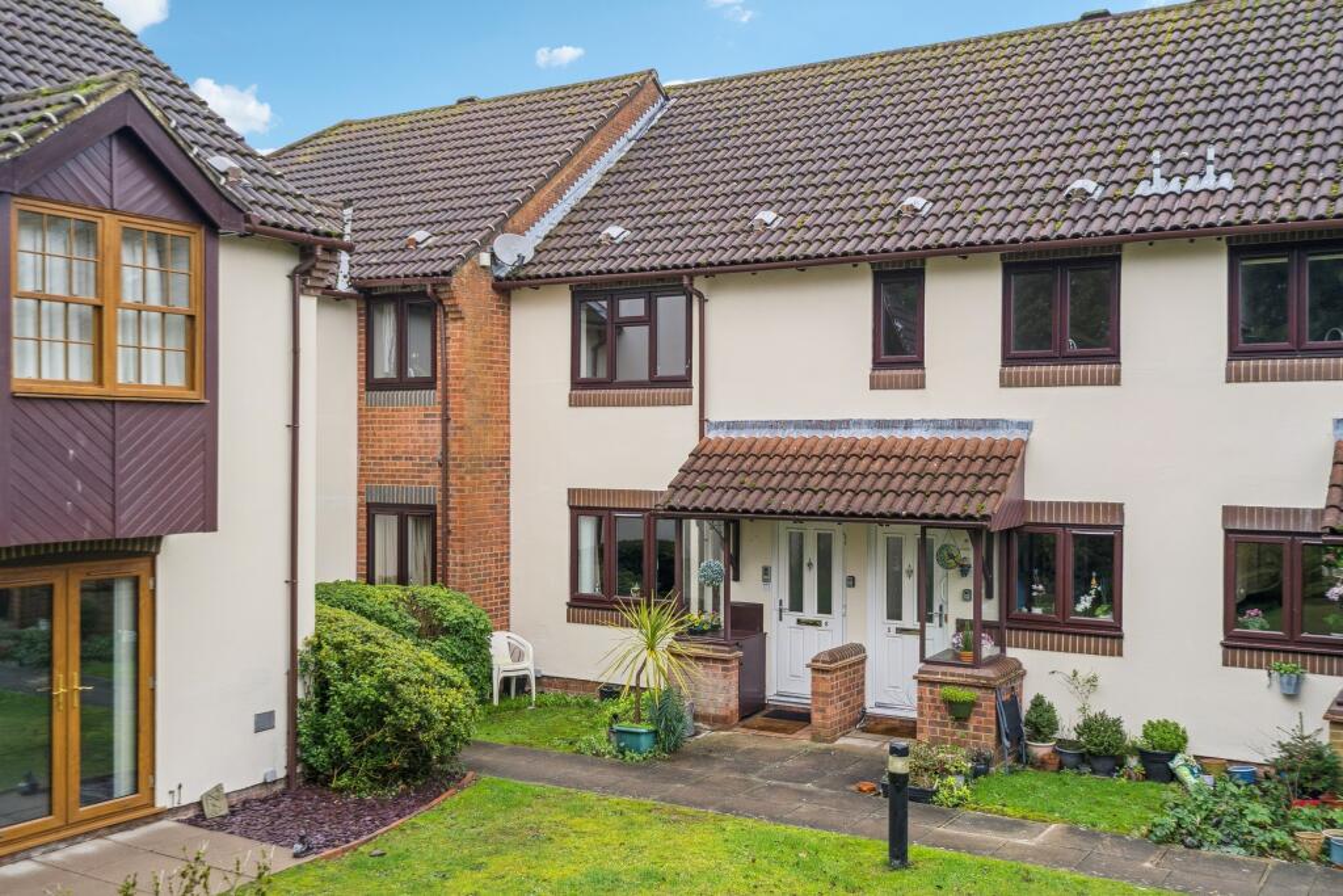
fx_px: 1306
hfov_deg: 54.4
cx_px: 672
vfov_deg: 37.9
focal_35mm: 35
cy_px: 448
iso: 320
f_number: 7.1
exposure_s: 1/40
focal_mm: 35
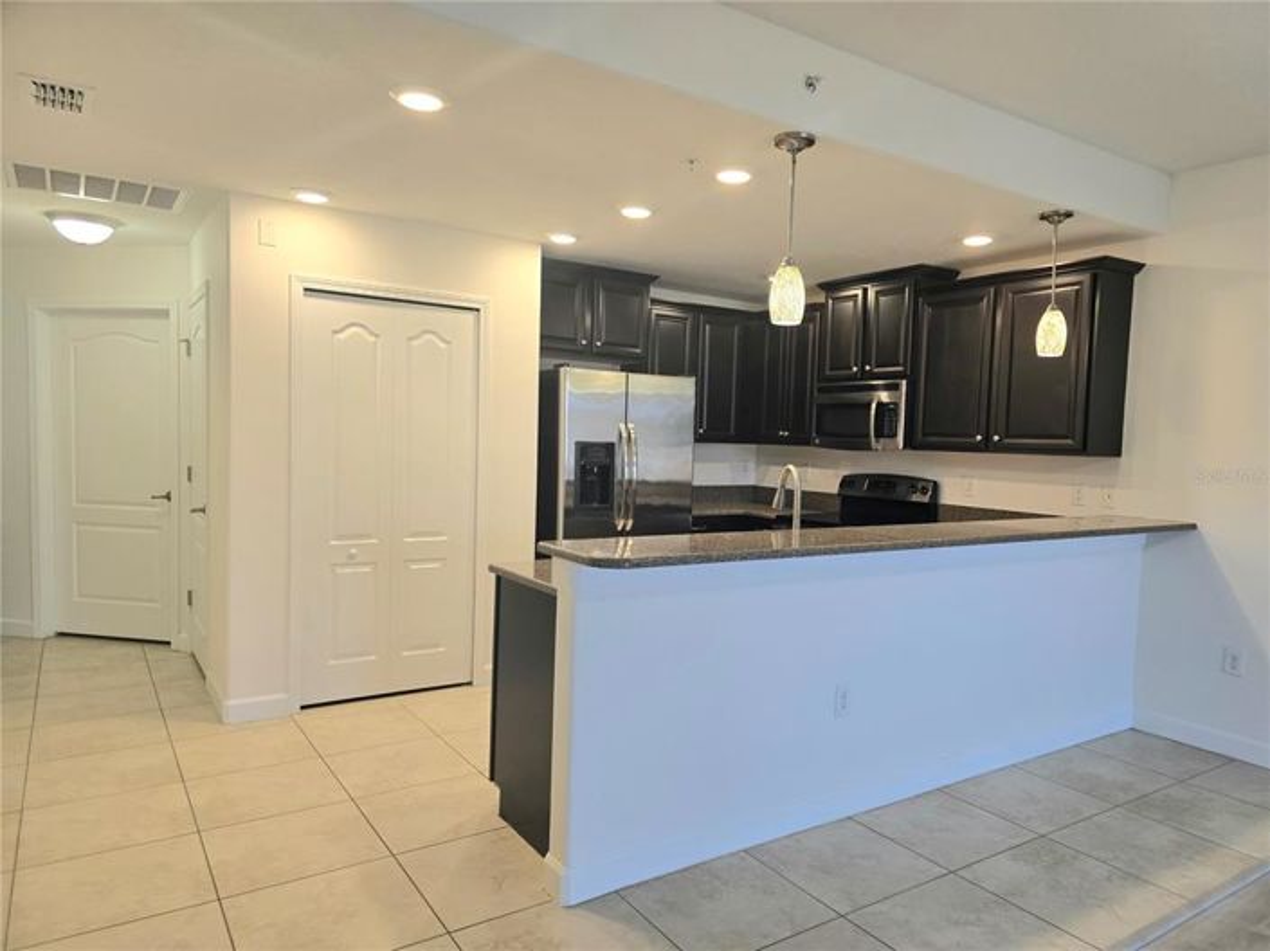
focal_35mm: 23
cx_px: 635
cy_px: 476
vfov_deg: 58.8
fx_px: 843
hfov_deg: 74.0
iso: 100
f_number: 1.7
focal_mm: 6.3
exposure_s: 1/120
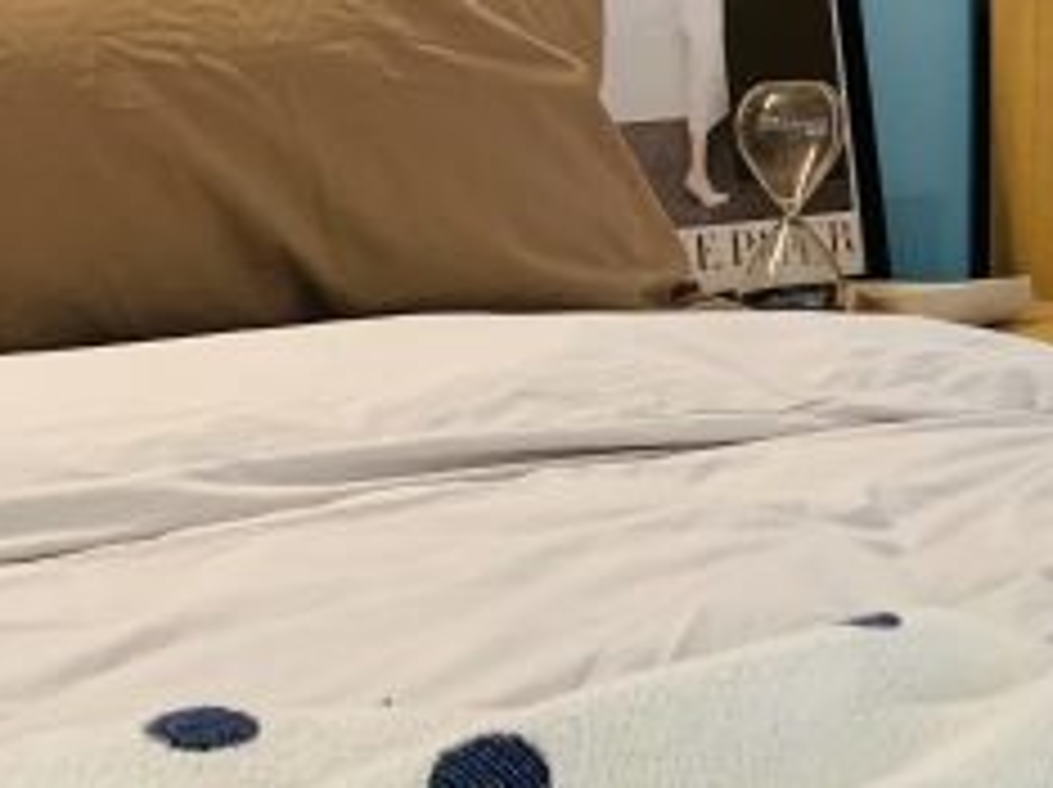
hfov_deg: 18.6
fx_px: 2705
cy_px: -90
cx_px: 1714
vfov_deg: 16.1
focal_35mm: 89
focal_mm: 4.25
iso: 320
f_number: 1.8
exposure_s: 1/60
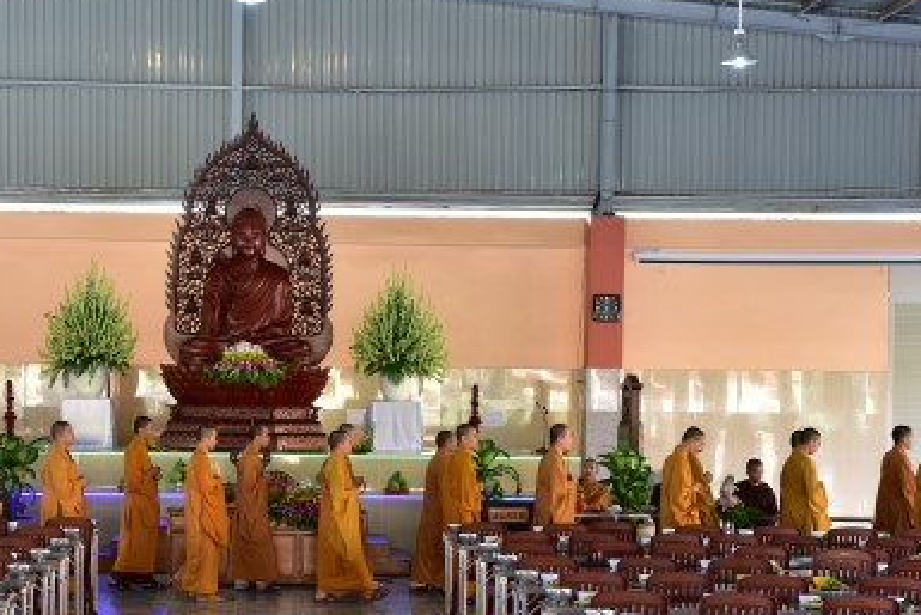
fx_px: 2380
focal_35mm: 93
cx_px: 242
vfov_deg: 14.6
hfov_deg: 21.7
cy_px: 475
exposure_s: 1/100
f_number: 4
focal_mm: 56
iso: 1000
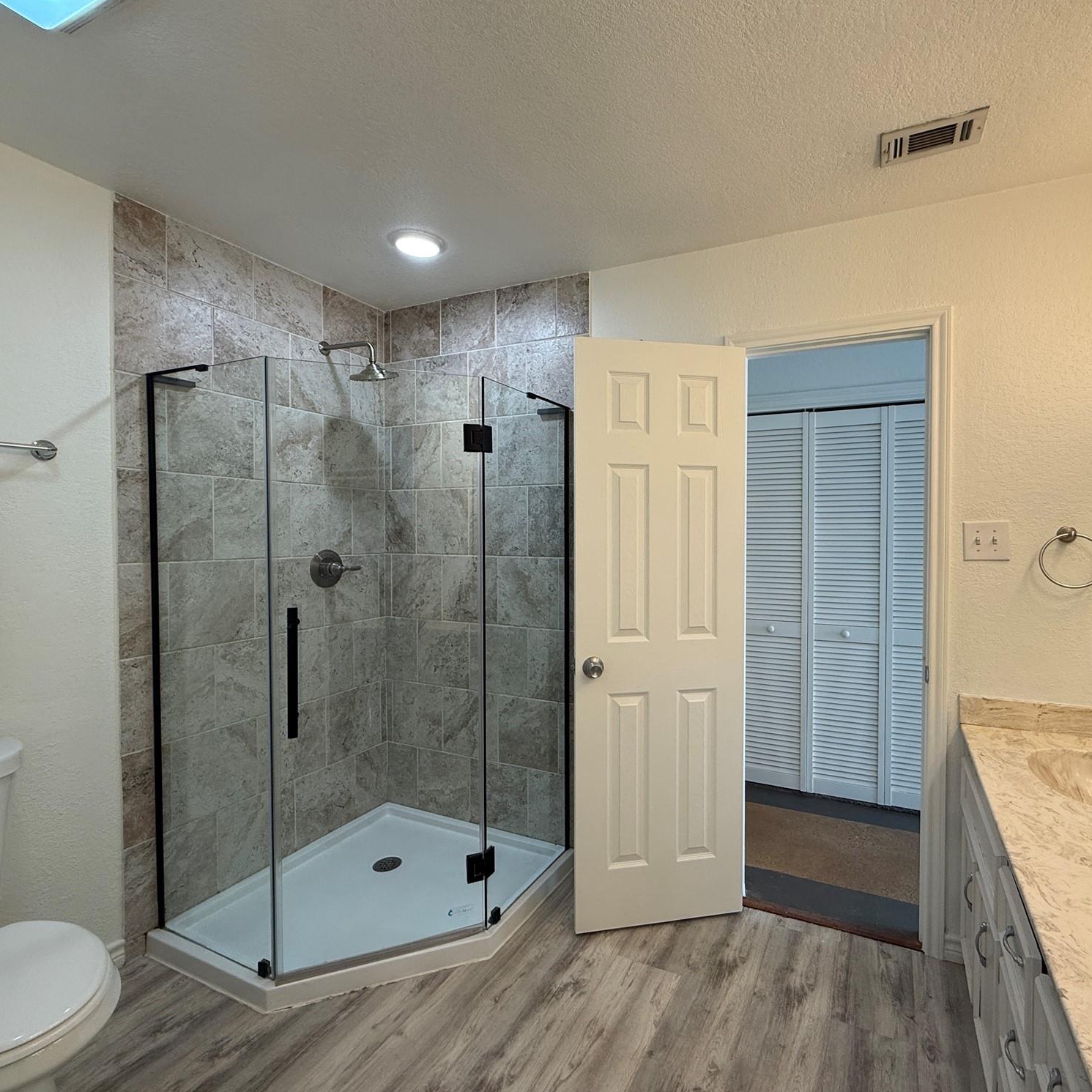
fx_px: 607
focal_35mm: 17
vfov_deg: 84.0
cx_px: 624
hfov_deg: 83.4
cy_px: 544
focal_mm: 2.22
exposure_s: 1/120
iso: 125
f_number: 2.2
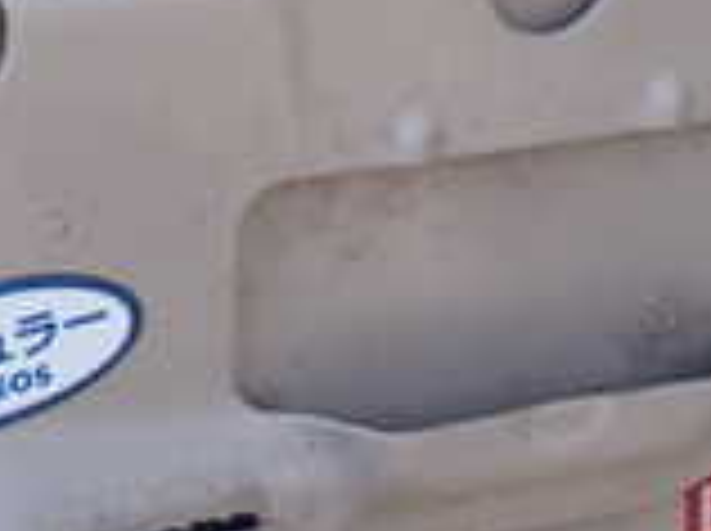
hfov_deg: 12.7
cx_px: 477
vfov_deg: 9.4
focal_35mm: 156
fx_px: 3199
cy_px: 482
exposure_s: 1/200
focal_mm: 7.31
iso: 100
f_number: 4
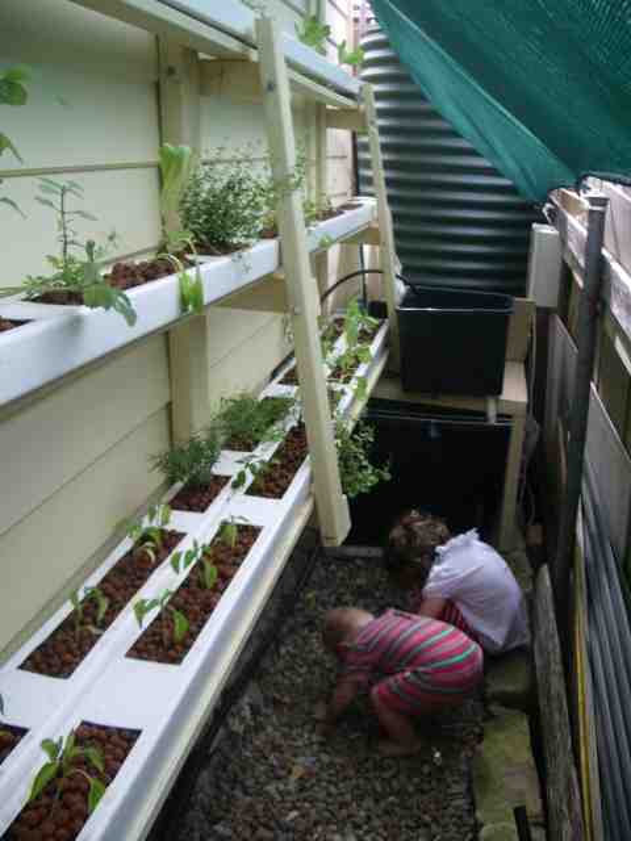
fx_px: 851
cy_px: 420
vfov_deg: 52.6
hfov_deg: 40.7
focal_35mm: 35
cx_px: 316
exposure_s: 1/125
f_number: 2.6
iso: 50
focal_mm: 5.8
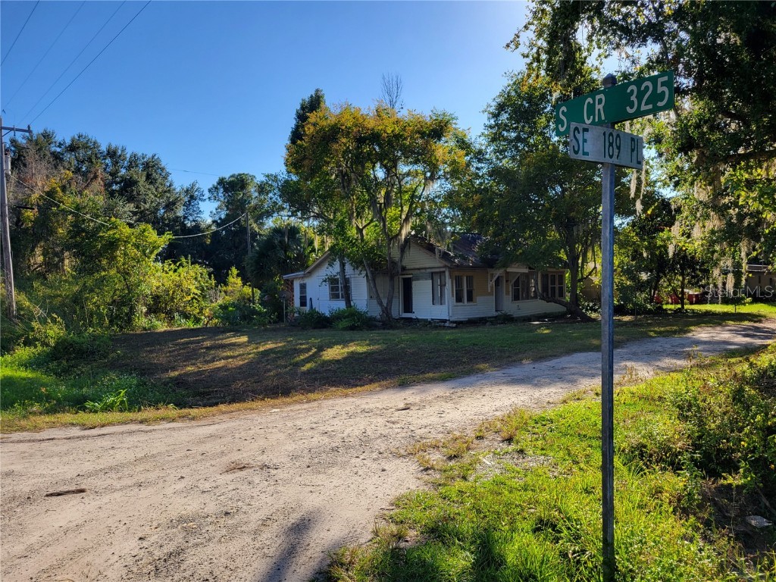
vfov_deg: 53.1
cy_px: 291
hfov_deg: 67.3
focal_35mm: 26
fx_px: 583
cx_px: 388
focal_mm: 5.4
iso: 40
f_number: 1.8
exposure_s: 1/1529
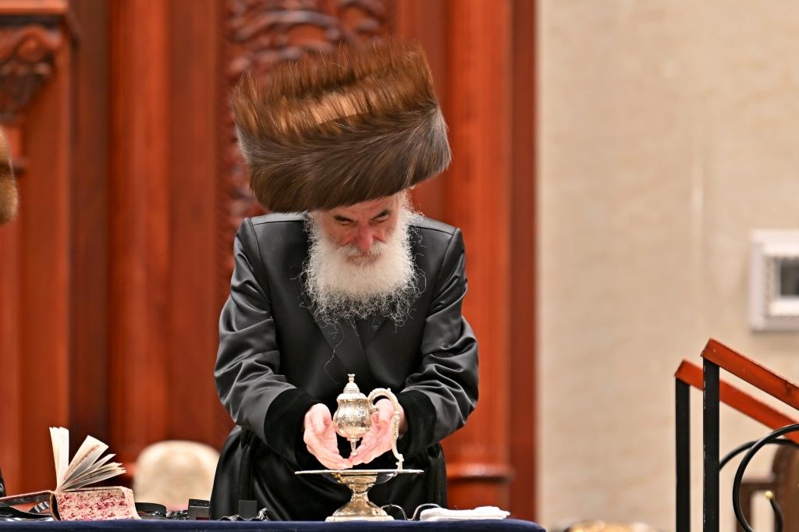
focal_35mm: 300
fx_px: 6656
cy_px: 266
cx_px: 400
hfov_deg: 6.9
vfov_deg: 4.6
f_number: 2.8
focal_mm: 200
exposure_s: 1/160
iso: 200
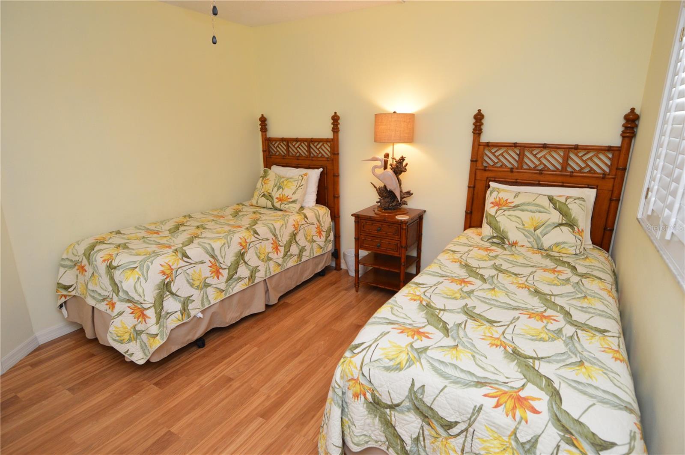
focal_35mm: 18
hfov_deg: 90.1
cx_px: 342
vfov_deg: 67.3
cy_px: 228
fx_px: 342
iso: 640
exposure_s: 1/60
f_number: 4
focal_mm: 12
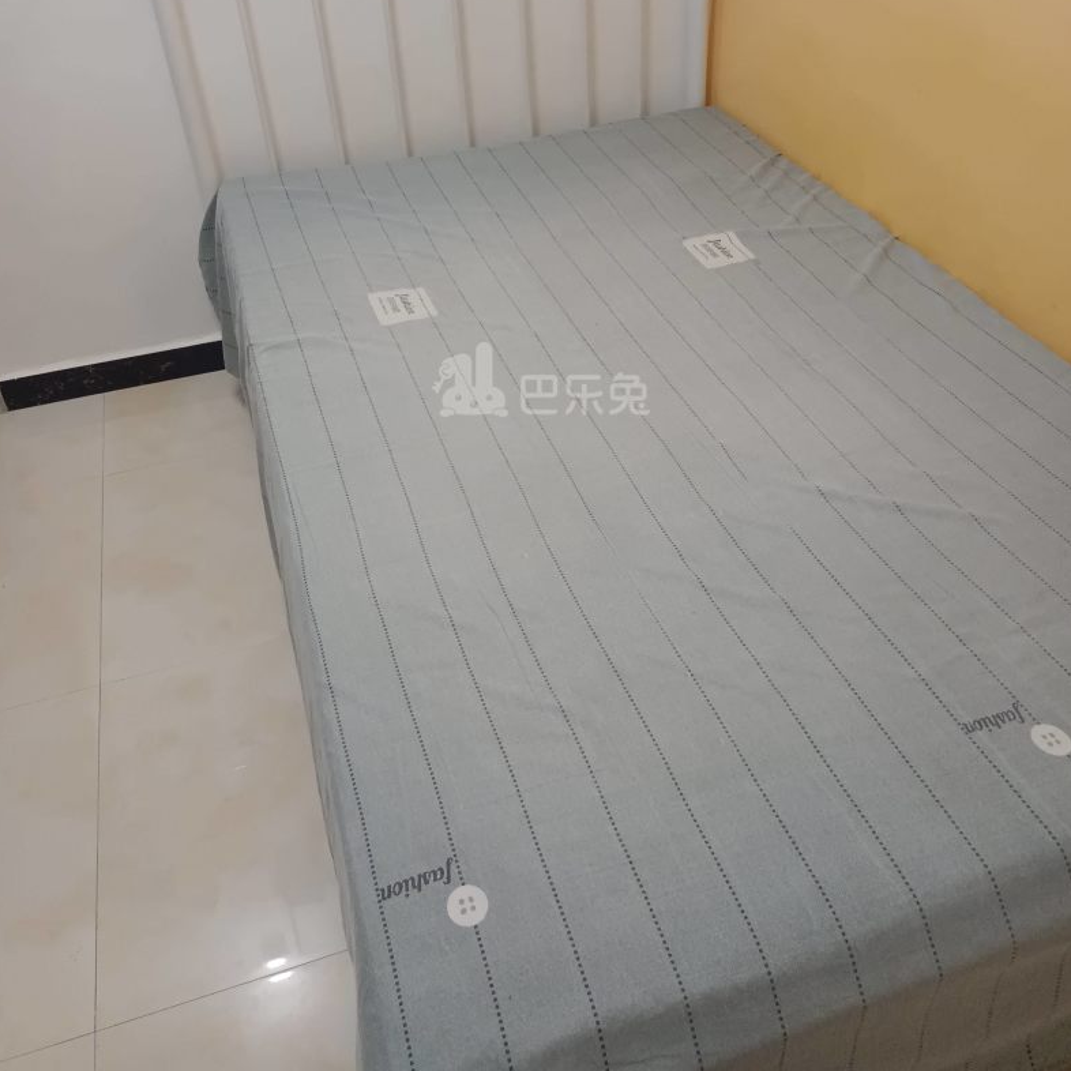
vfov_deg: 53.2
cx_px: 541
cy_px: 381
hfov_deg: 54.0
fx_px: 1050
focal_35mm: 30
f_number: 1.79
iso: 578
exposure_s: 1/100
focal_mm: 4.71
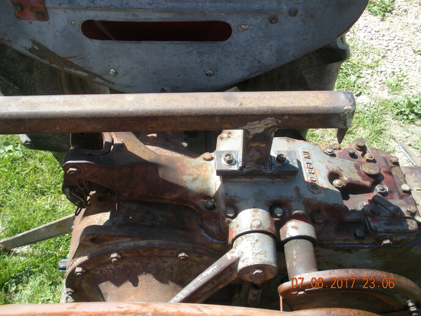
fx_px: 438
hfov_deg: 51.4
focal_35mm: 36
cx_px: 210
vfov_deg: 39.7
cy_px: 158
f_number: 3.5
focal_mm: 6.3
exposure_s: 1/186
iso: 64
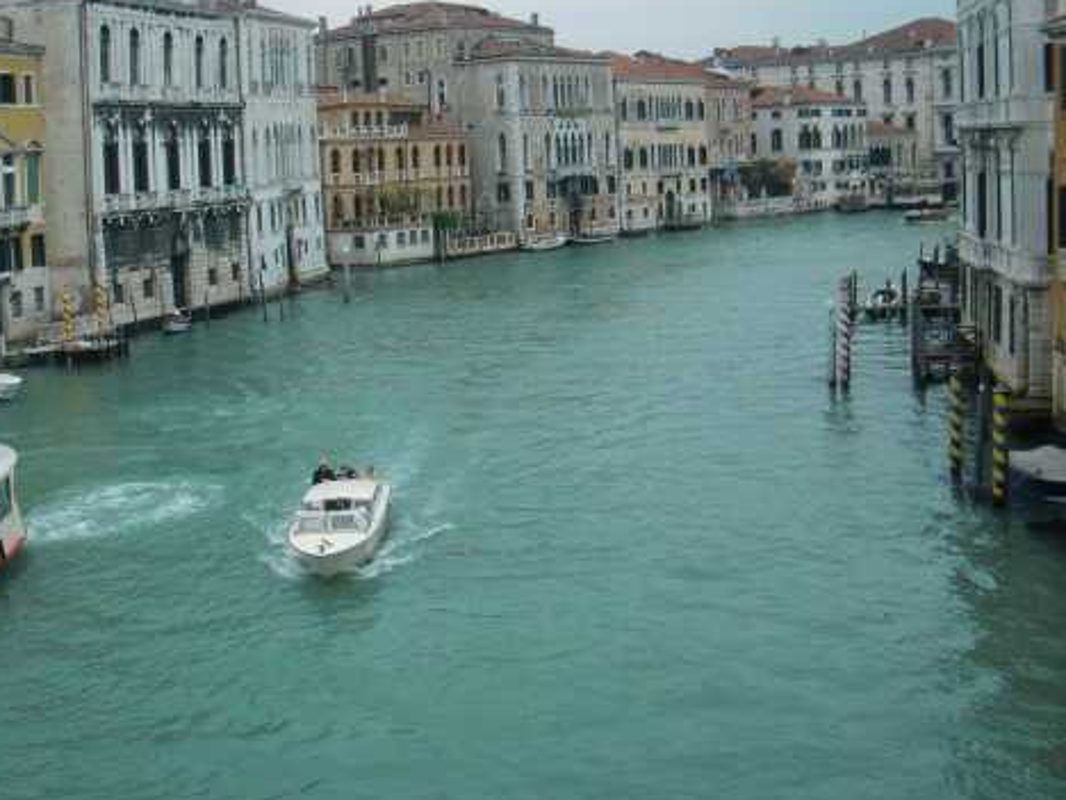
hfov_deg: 36.6
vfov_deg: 27.9
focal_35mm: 52
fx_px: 1601
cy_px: 303
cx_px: 410
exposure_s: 1/125
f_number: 8.9
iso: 200
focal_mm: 6.66
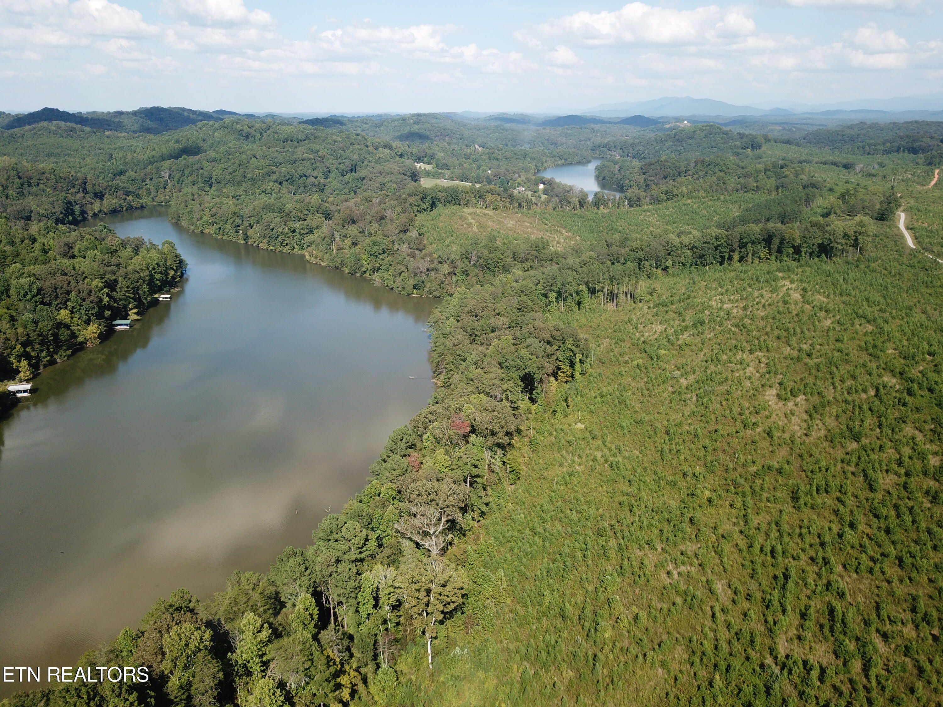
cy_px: 354
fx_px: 708
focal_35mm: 26
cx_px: 472
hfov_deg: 67.3
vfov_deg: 53.1
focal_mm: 4.73
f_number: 2.2
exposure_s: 1/956
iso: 100
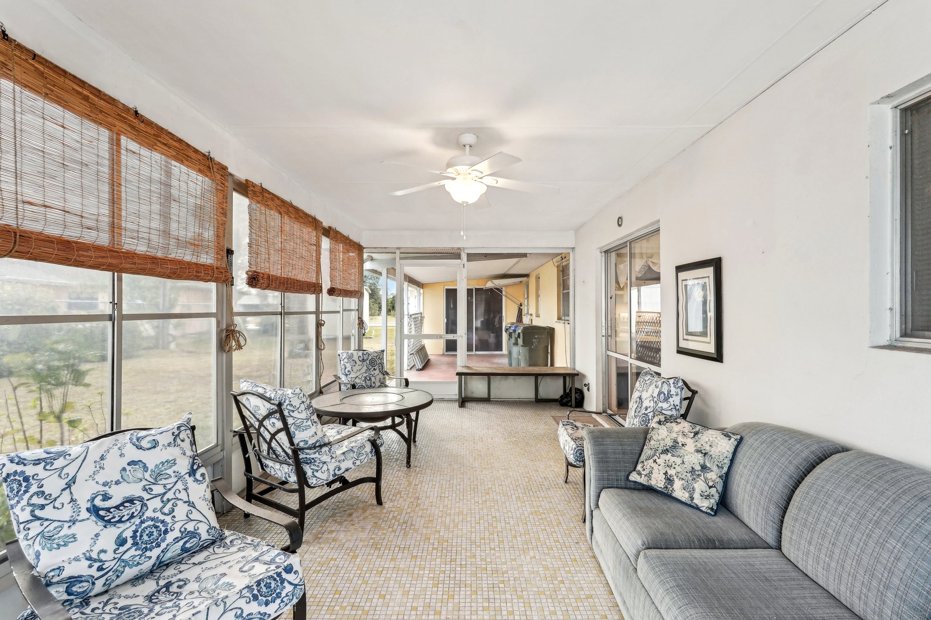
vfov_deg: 73.7
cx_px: 466
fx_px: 414
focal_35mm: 16
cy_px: 310
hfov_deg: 96.7
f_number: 8
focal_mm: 16
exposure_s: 1/20
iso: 400
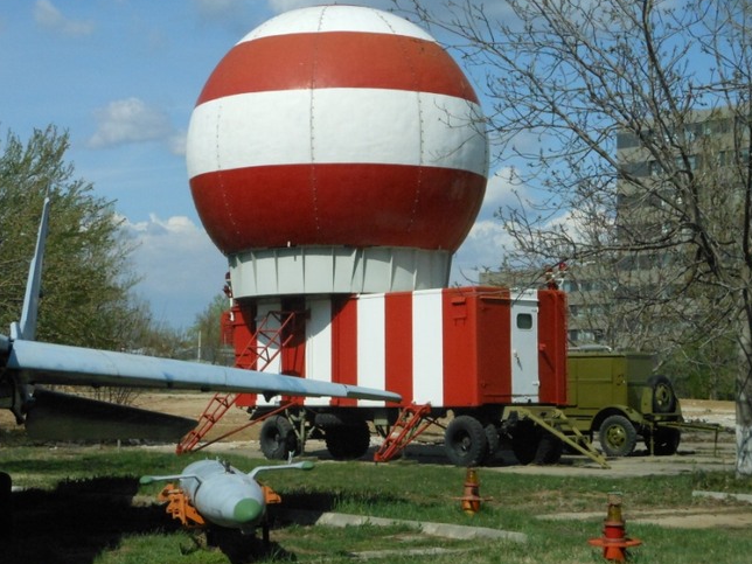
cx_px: 355
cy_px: 239
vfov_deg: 18.0
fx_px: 1781
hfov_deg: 23.8
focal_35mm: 82
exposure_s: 1/640
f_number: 13.6
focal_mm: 11.7
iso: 400
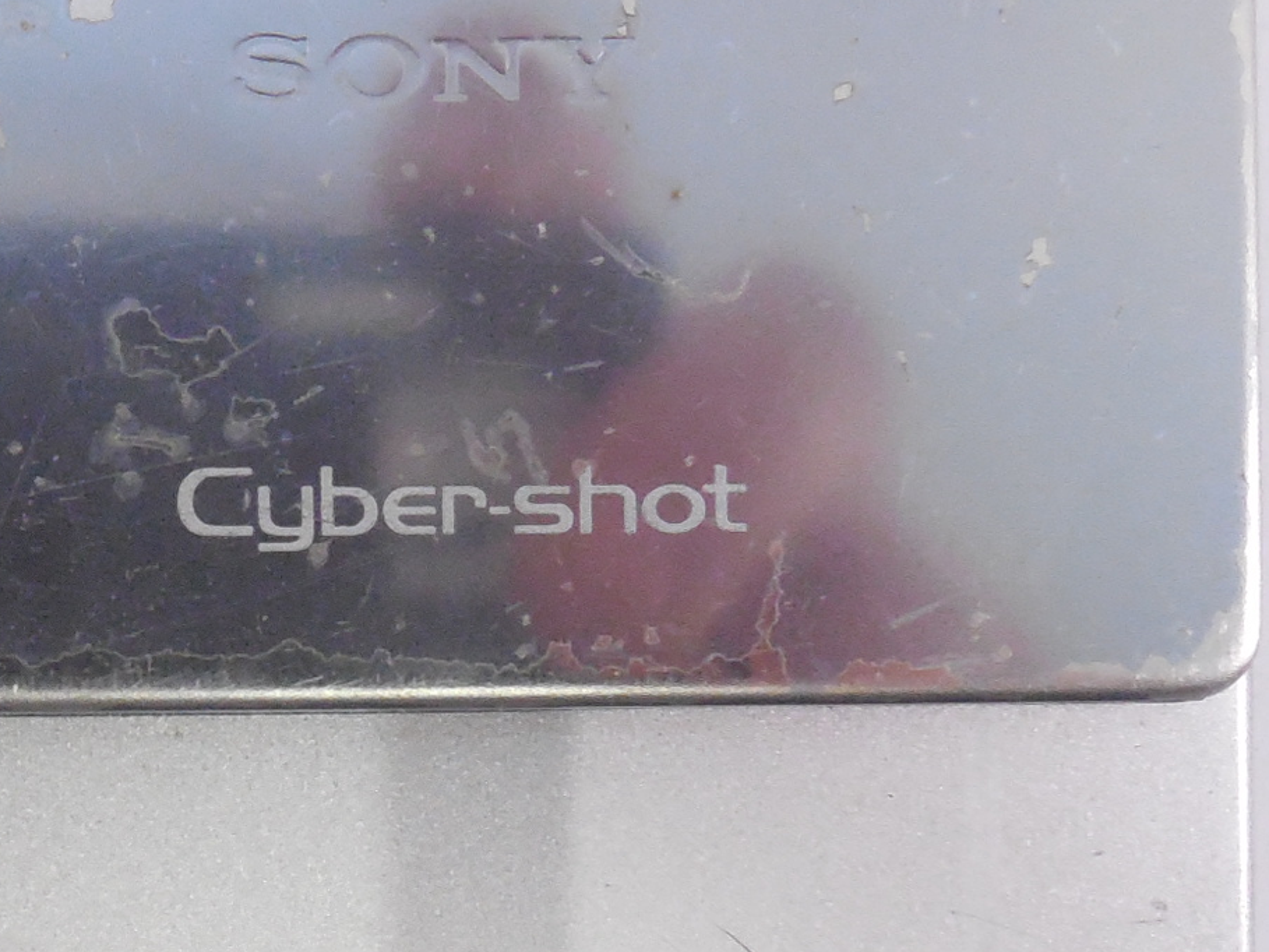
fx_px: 2383
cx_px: -43
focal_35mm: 65
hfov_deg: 27.8
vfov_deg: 22.5
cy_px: 604
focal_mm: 4.6
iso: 800
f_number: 3.5
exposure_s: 1/100
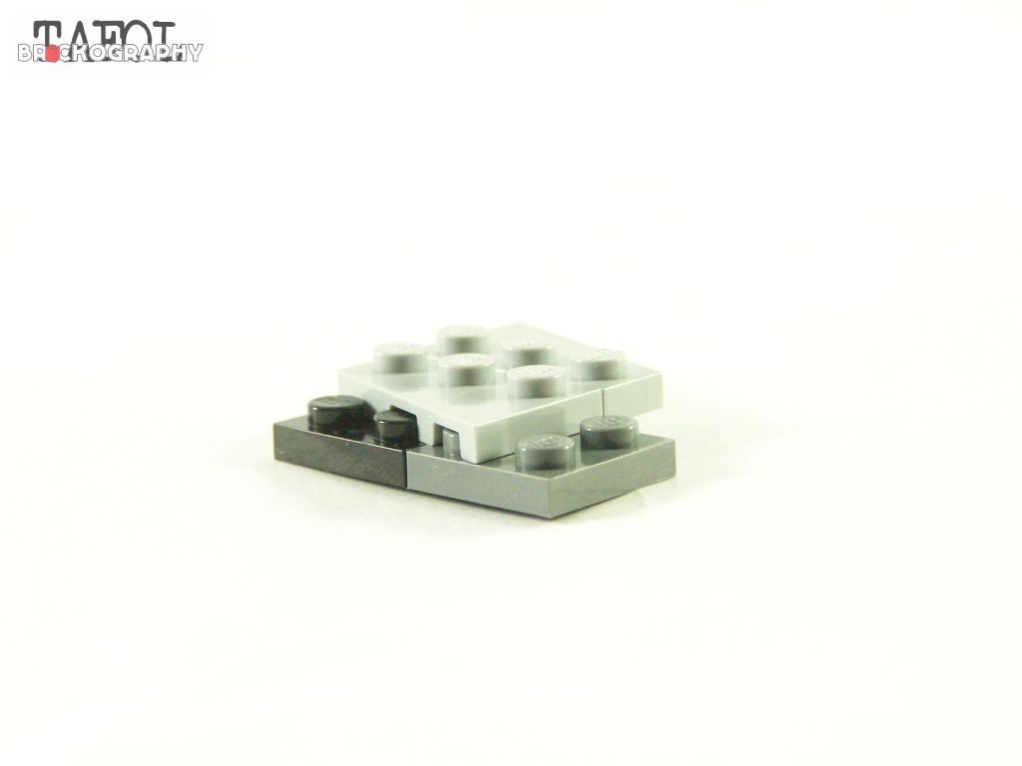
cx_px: 511
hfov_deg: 16.8
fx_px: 3454
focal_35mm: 117
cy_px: 383
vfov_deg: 12.7
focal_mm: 19.4
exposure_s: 1/60
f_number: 3.6
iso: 400
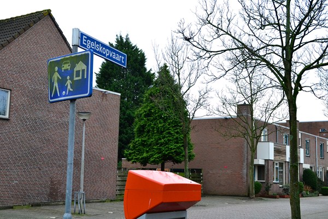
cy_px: 110
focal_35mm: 48
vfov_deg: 28.1
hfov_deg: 41.1
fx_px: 437
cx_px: 164
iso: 1600
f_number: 9
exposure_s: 1/320
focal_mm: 32
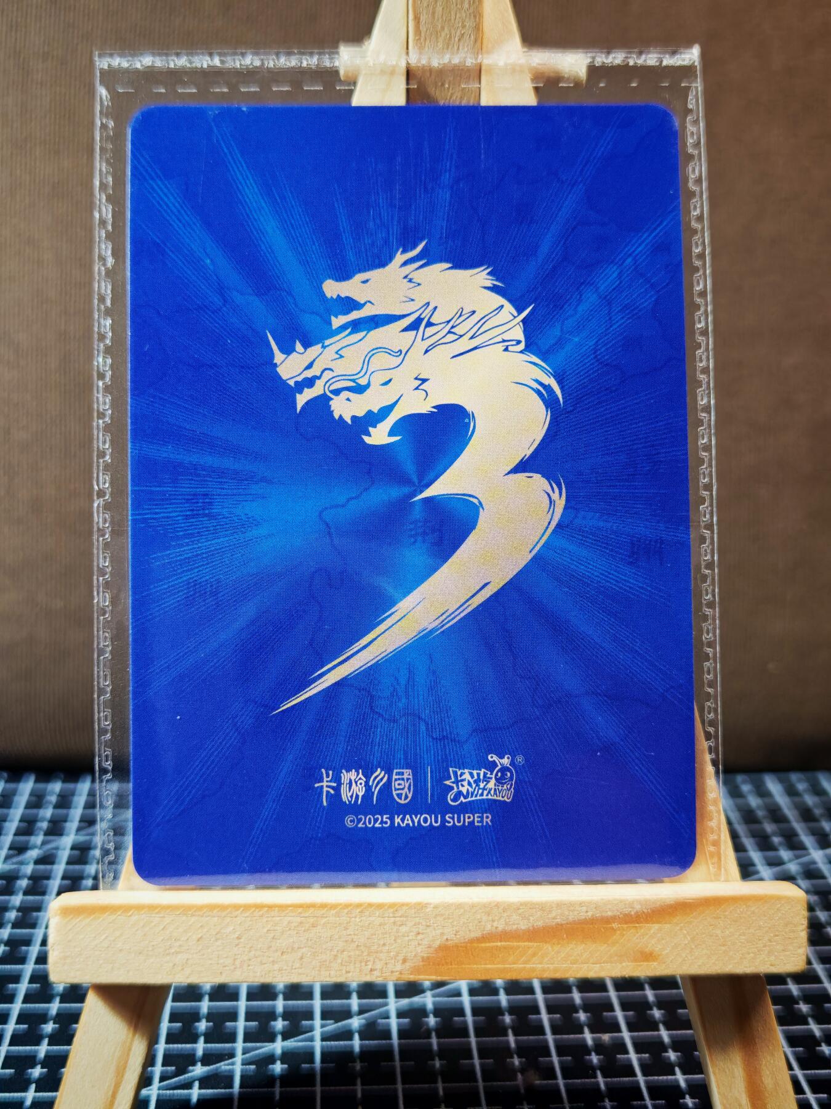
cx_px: 416
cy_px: 554
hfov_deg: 30.3
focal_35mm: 48
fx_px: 1536
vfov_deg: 39.7
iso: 500
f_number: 1.9
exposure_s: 1/33
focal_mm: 6.67
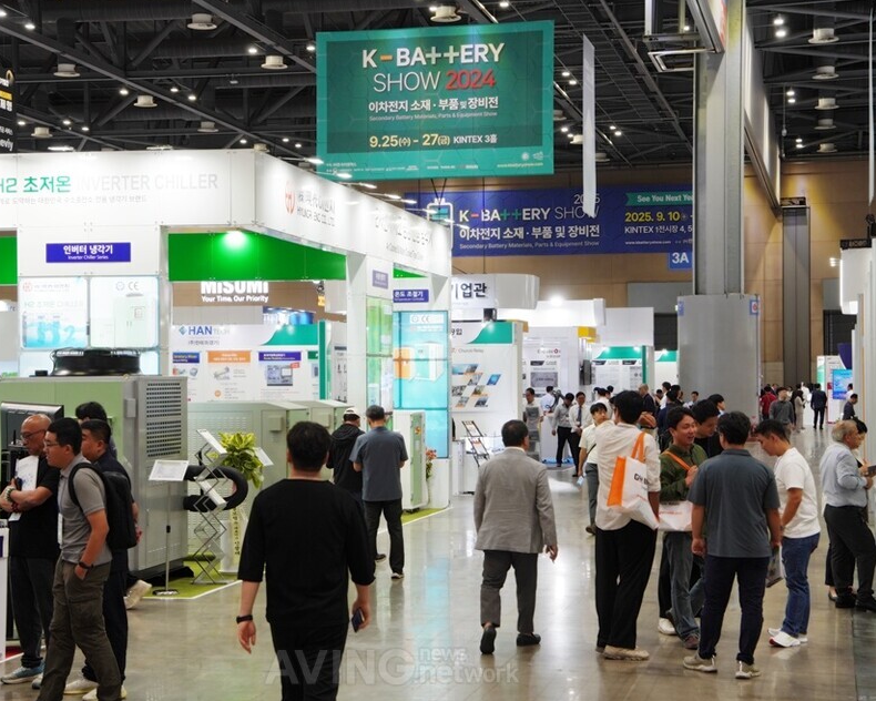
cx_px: 375
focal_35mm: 74
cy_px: 348
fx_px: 1907
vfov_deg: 20.8
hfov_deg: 25.8
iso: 250
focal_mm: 43
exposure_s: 1/90
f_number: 4
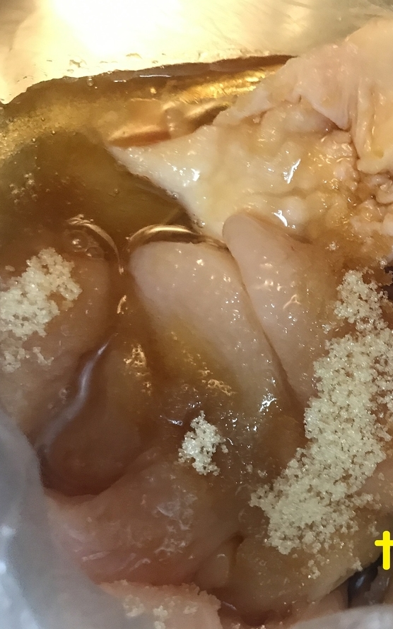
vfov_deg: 49.3
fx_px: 686
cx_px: 353
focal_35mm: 40
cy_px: 314
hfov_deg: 30.6
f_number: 1.8
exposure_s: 1/13
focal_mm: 3.99
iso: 100
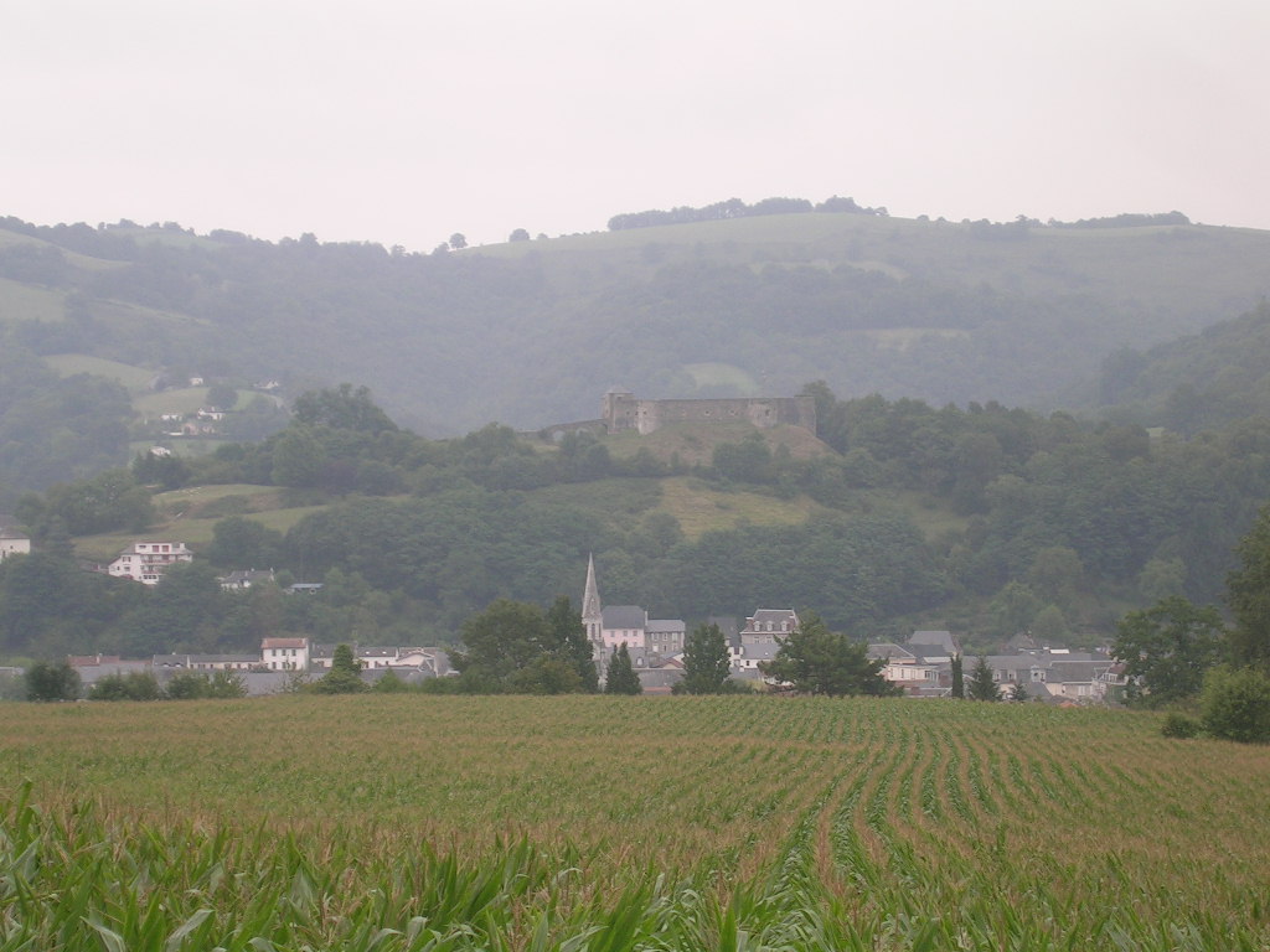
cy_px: 476
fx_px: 3852
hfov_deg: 18.7
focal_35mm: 105
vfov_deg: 14.1
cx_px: 635
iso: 50
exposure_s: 1/57.6
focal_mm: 16.2
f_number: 4.9
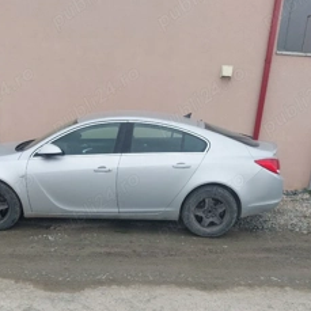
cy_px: 223
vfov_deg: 43.8
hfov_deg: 44.7
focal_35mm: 37
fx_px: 376
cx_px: 122
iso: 25
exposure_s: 1/145
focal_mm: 5.23
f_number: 1.8
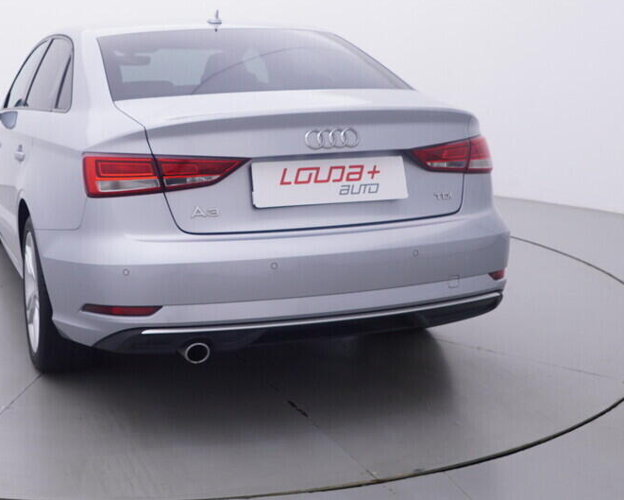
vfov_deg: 32.4
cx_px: 146
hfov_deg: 39.1
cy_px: 162
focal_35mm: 46
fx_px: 850
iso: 200
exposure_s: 1/80
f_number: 5
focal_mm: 15
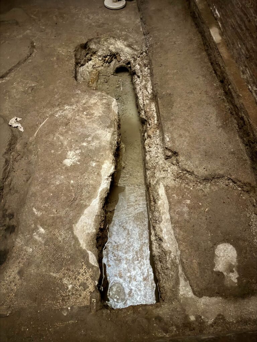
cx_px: 128
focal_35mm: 24
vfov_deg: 71.6
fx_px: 238
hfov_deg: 56.8
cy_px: 171
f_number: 1.78
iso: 2000
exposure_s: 1/9
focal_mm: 6.76
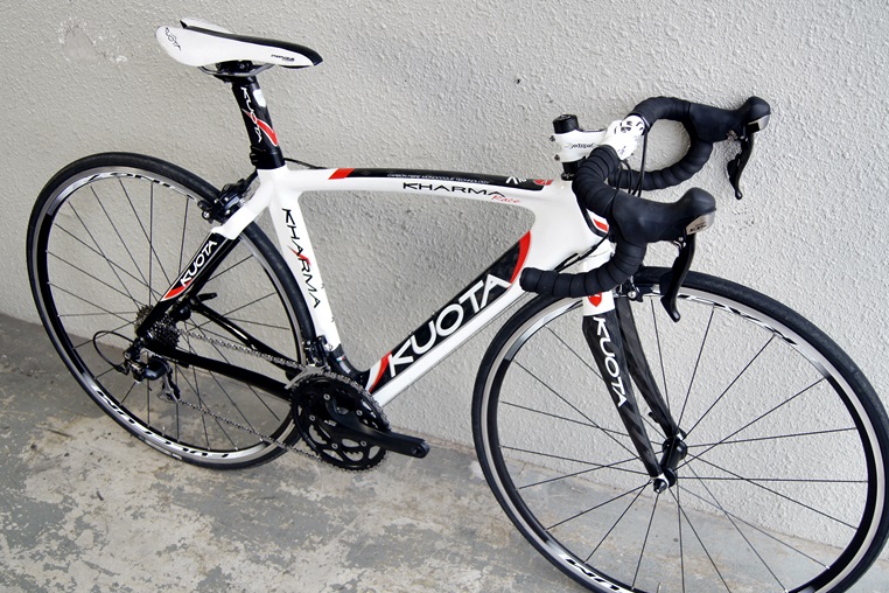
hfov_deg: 49.5
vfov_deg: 34.2
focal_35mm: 39
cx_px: 470
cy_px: 313
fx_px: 963
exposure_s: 1/50
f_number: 4
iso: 125
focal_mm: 22
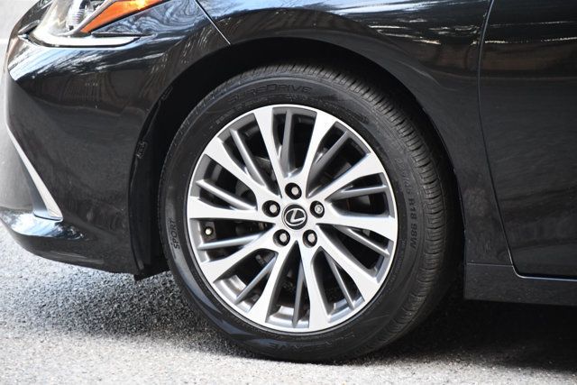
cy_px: 192
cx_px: 288
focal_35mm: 195
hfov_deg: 10.5
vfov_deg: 7.0
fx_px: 3126
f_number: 4.8
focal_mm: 130
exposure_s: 1/125
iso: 1800
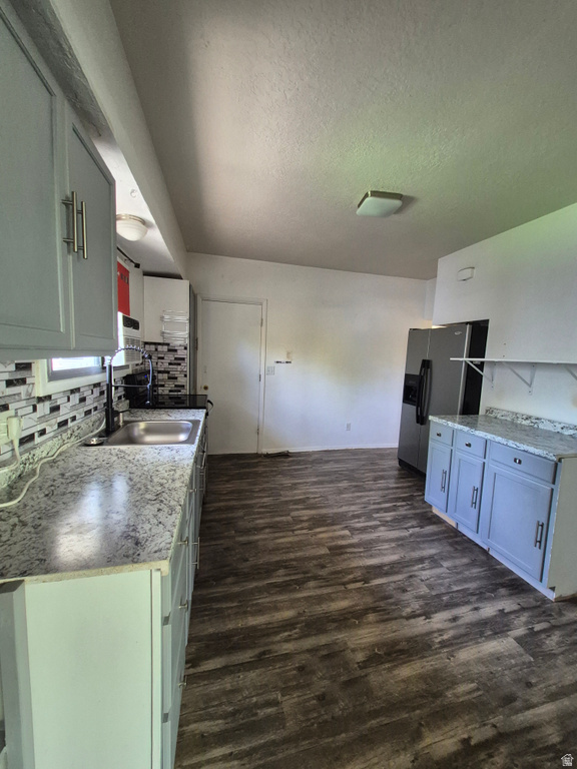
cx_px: 288
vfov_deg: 106.2
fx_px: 289
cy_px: 384
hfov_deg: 89.9
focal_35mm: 13
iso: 500
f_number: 2.2
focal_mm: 1.74
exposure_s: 1/60
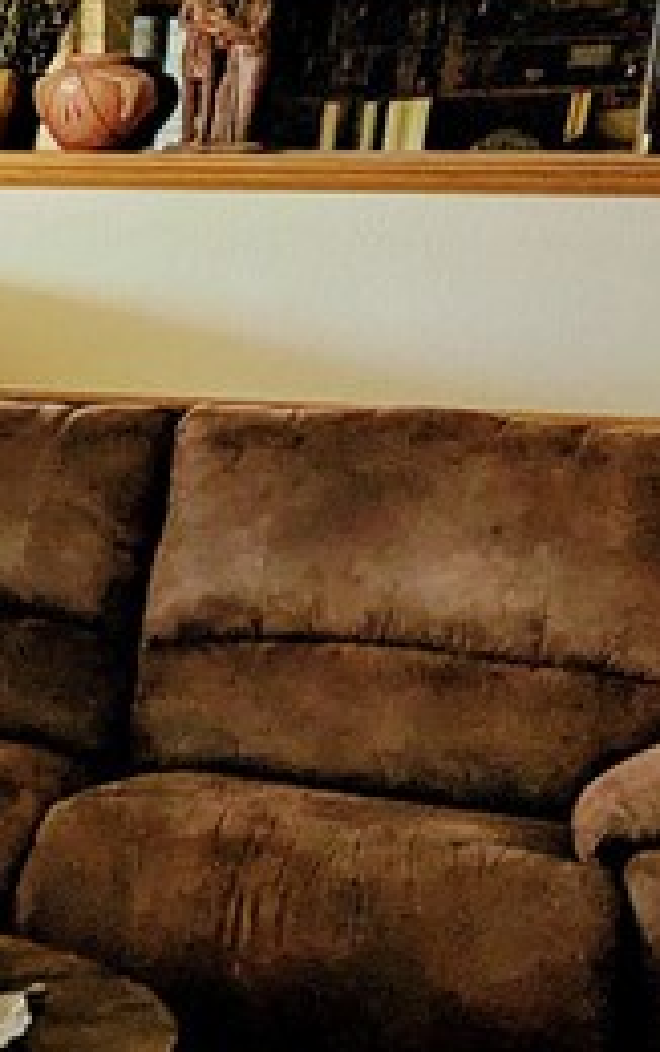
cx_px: -881
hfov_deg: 11.2
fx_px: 2872
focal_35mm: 100
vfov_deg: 20.7
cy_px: 732
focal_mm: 6.81
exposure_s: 1/152
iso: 54
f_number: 1.85
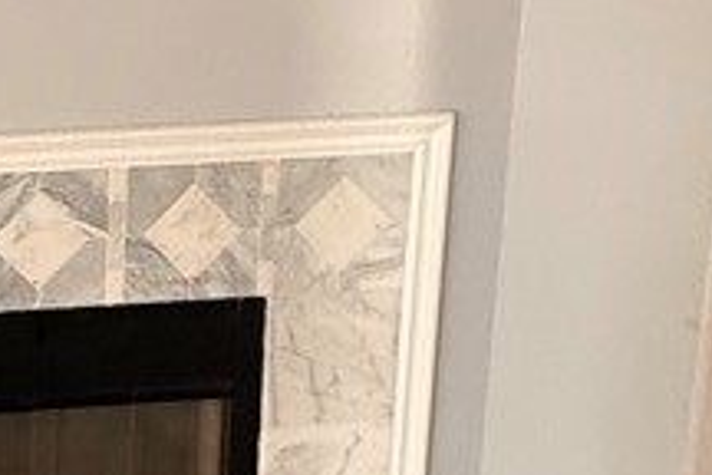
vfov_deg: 19.7
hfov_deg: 23.7
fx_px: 1365
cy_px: 261
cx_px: -336
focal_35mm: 69
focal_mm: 2.22
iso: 400
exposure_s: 1/60
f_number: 2.2
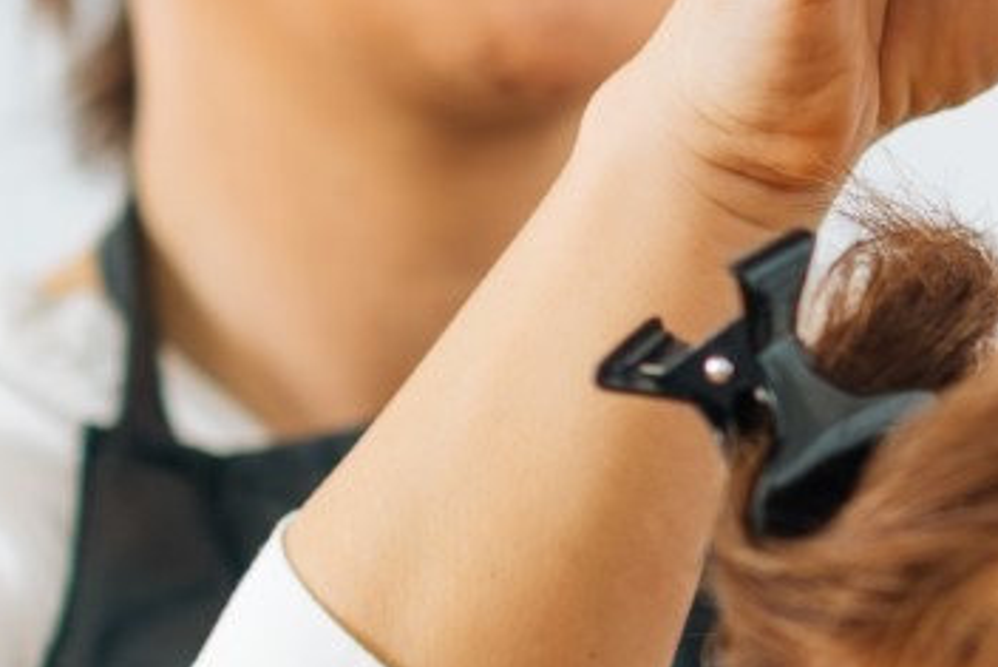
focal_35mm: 391
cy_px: 298
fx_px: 10843
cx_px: 1902
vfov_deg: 3.5
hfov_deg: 5.2
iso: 64
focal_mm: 85
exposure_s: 1/200
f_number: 2.5
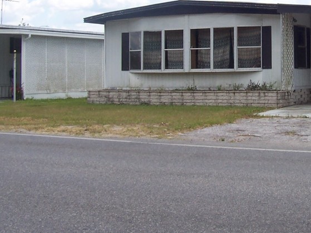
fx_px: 611
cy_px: 52
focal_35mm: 68
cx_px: 267
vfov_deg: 21.4
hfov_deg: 27.7
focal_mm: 5.6
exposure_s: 1/350
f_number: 5.6
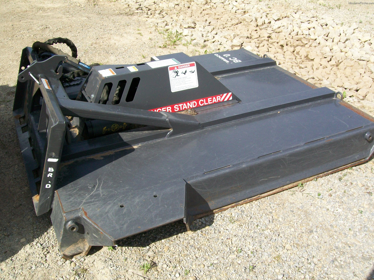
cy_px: 140
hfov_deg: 51.4
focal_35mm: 36
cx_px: 187
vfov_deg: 39.7
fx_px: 389
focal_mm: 6
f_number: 4.8
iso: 64
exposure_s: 1/320
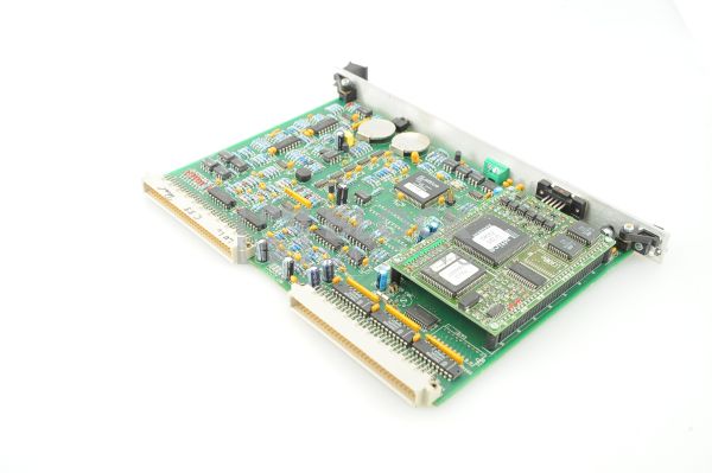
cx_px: 356
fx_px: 889
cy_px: 236
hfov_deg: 43.6
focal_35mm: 45
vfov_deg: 29.8
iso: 1600
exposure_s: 1/125
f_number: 10
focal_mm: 45
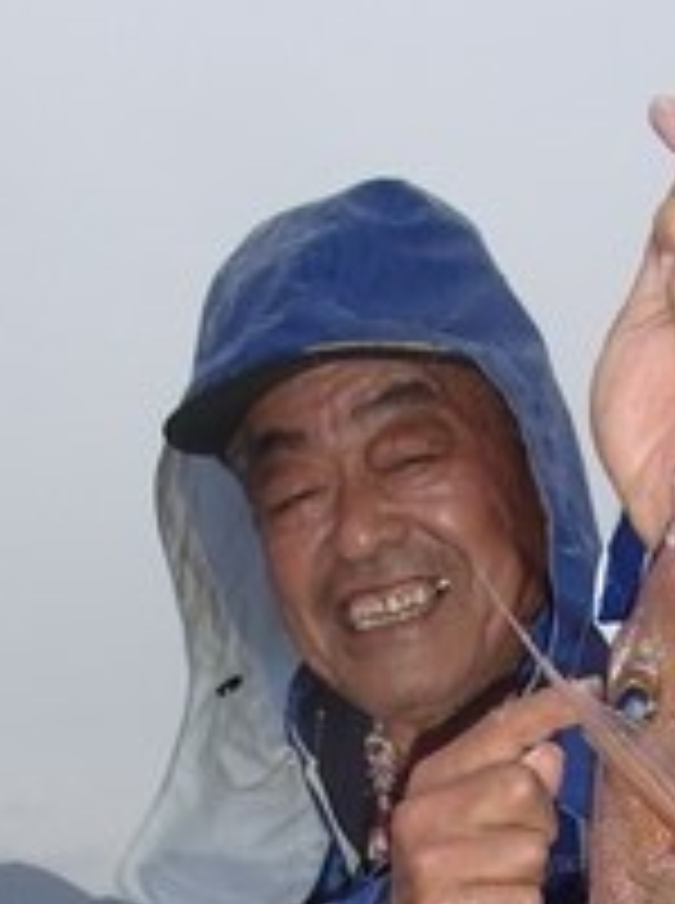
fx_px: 1748
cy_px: 1061
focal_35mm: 67
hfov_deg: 21.7
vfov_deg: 26.1
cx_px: 482
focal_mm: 5
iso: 100
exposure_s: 1/500
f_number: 3.9
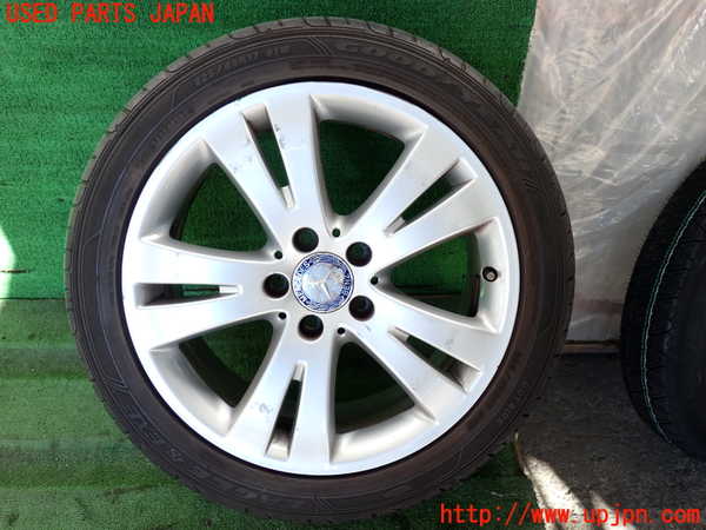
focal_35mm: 32
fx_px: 653
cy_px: 265
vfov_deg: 44.2
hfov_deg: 56.8
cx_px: 353
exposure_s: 1/125
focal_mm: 5.79
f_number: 2.4
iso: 100
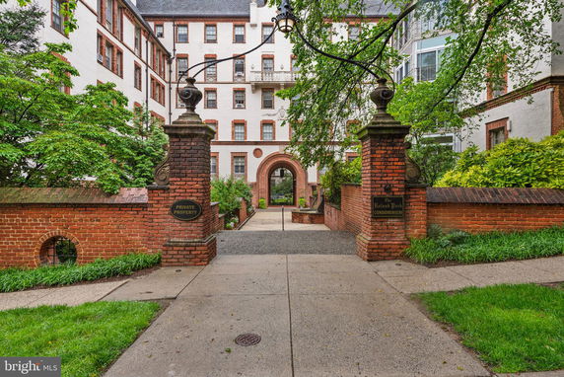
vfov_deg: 62.0
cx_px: 282
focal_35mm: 20
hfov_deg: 83.9
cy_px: 188
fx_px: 313
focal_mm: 20
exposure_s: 1/4
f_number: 10
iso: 100
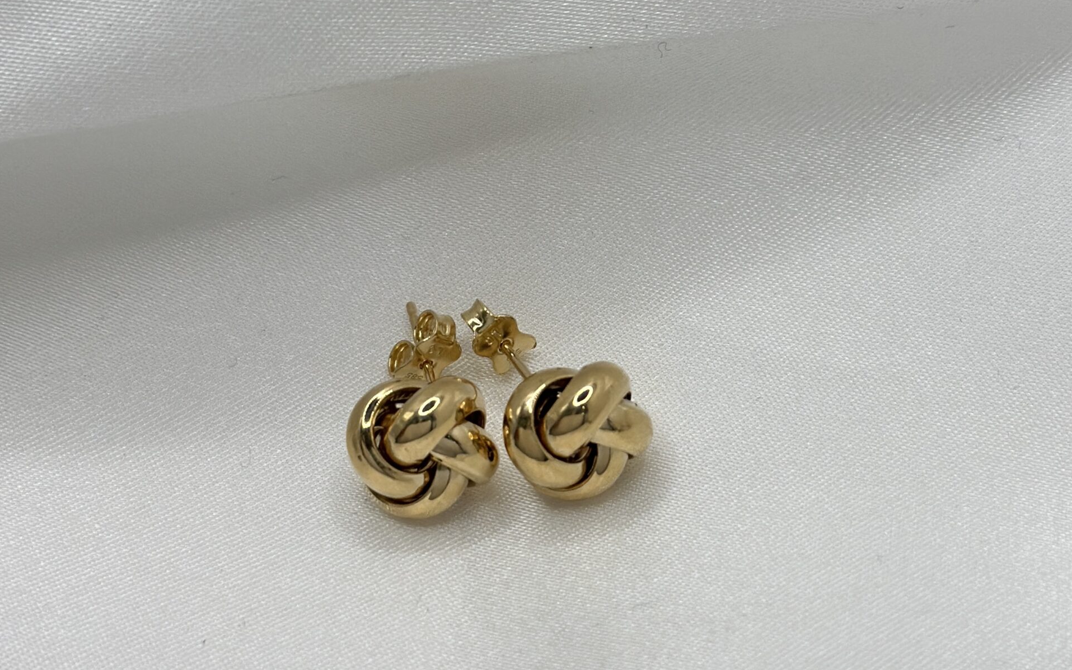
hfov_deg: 30.2
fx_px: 1987
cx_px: 536
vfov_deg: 19.1
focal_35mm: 68
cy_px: 316
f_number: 1.78
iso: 80
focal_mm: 6.86
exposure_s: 1/1916
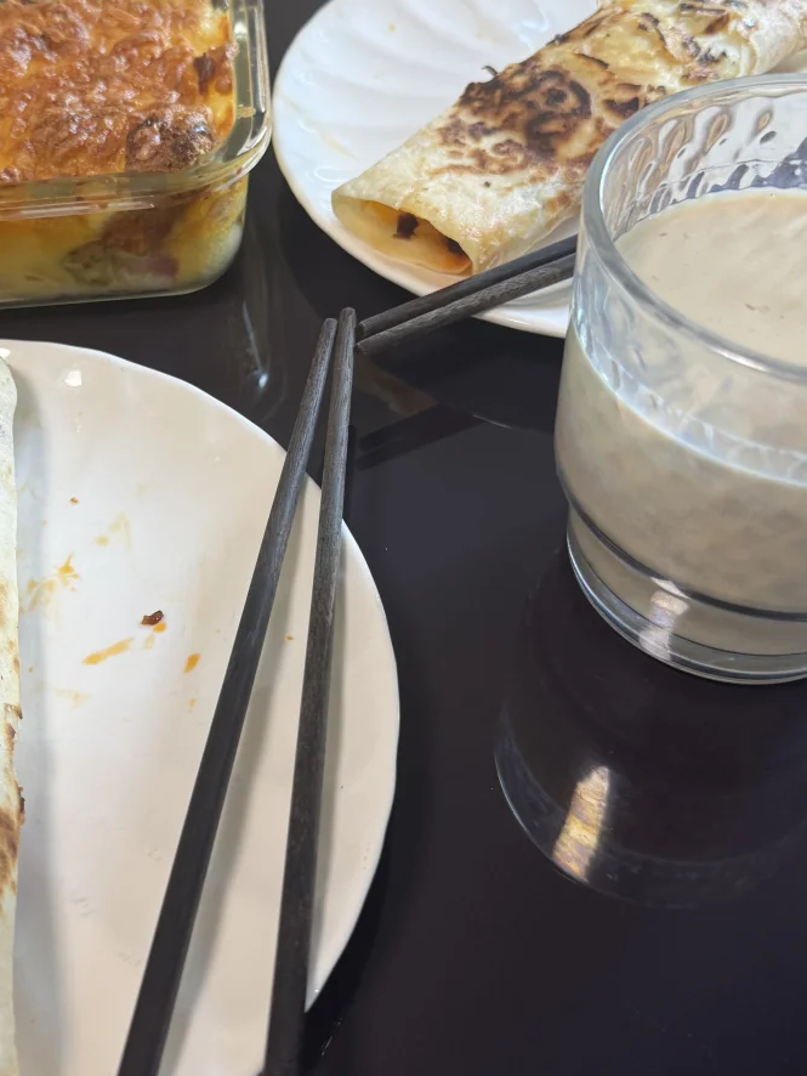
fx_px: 1212
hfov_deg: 36.0
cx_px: 208
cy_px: 435
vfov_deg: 47.6
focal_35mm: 39
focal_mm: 6.76
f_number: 1.78
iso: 125
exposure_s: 1/50
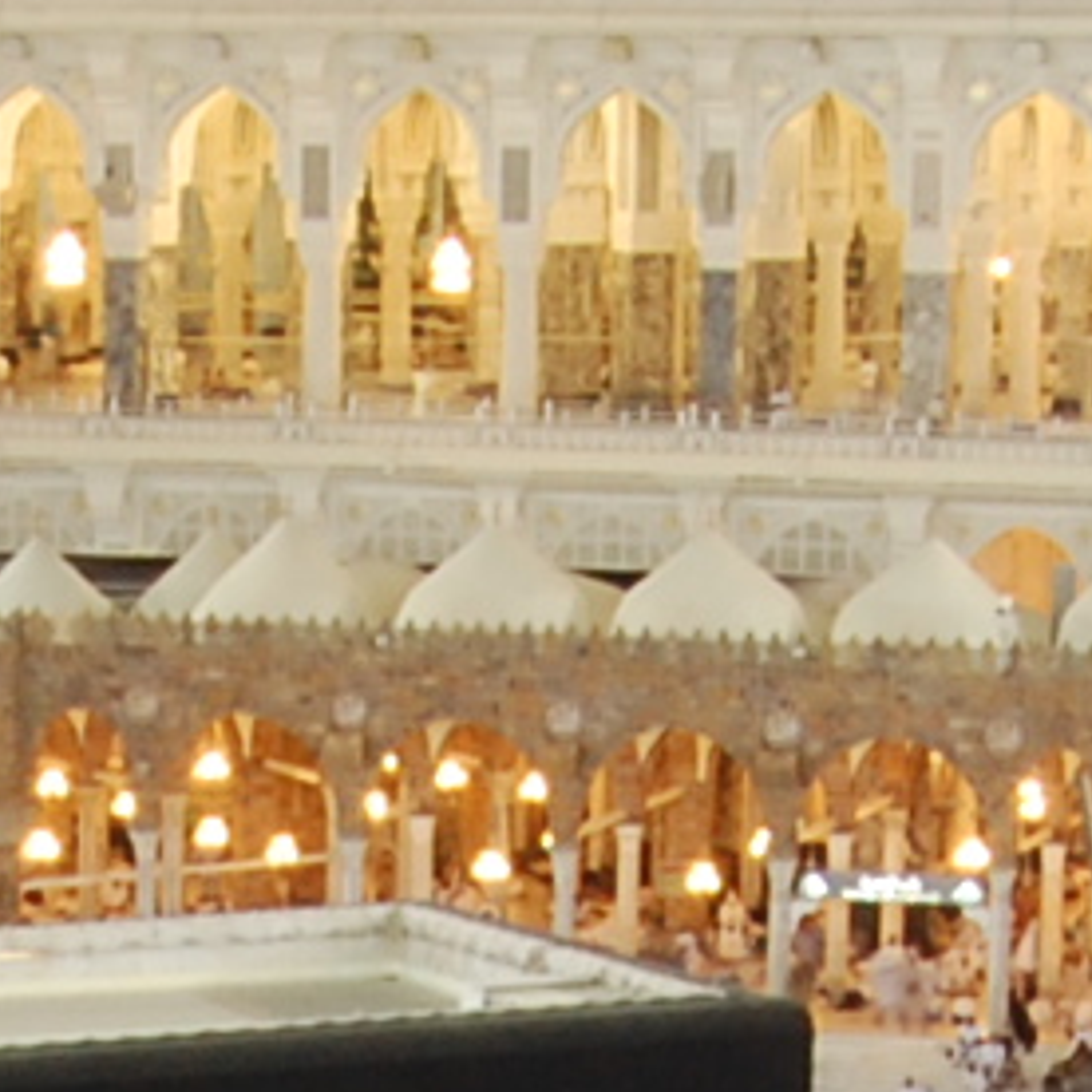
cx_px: -32
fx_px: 6674
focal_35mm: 187
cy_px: 2231
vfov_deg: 8.8
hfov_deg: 9.3
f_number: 22
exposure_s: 2
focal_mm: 18
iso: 400
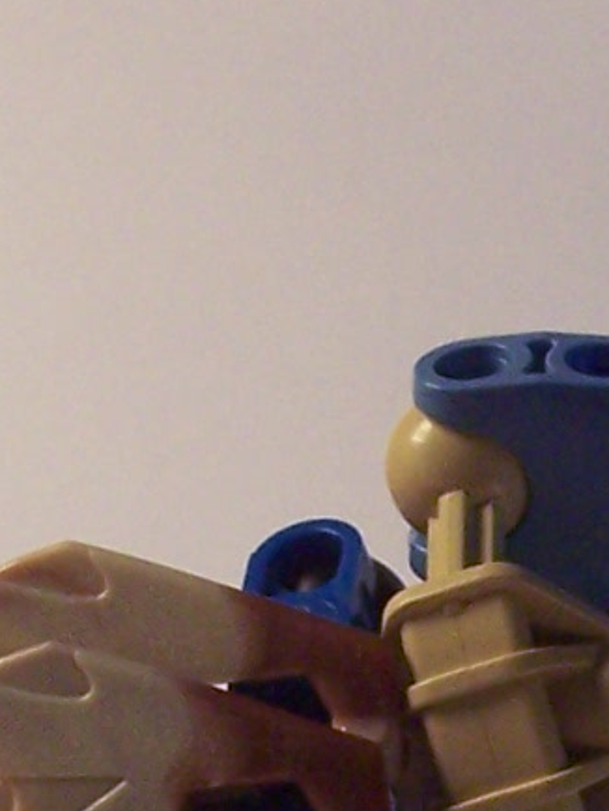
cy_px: 1063
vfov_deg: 9.4
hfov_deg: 7.0
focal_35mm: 207
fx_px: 4851
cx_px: 998
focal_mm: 8
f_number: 3.4
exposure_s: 1/30
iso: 200
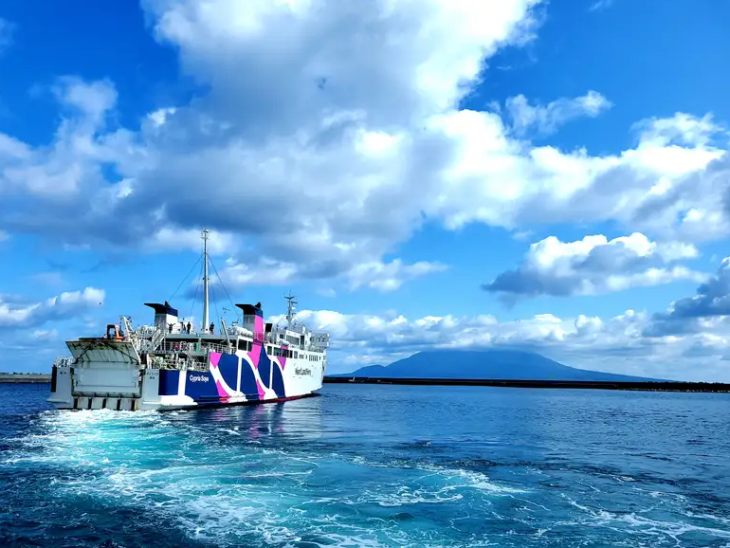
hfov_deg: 65.3
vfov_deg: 51.4
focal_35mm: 27
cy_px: 270
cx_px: 358
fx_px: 570
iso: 40
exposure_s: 1/2104
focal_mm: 5.4
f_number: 1.8
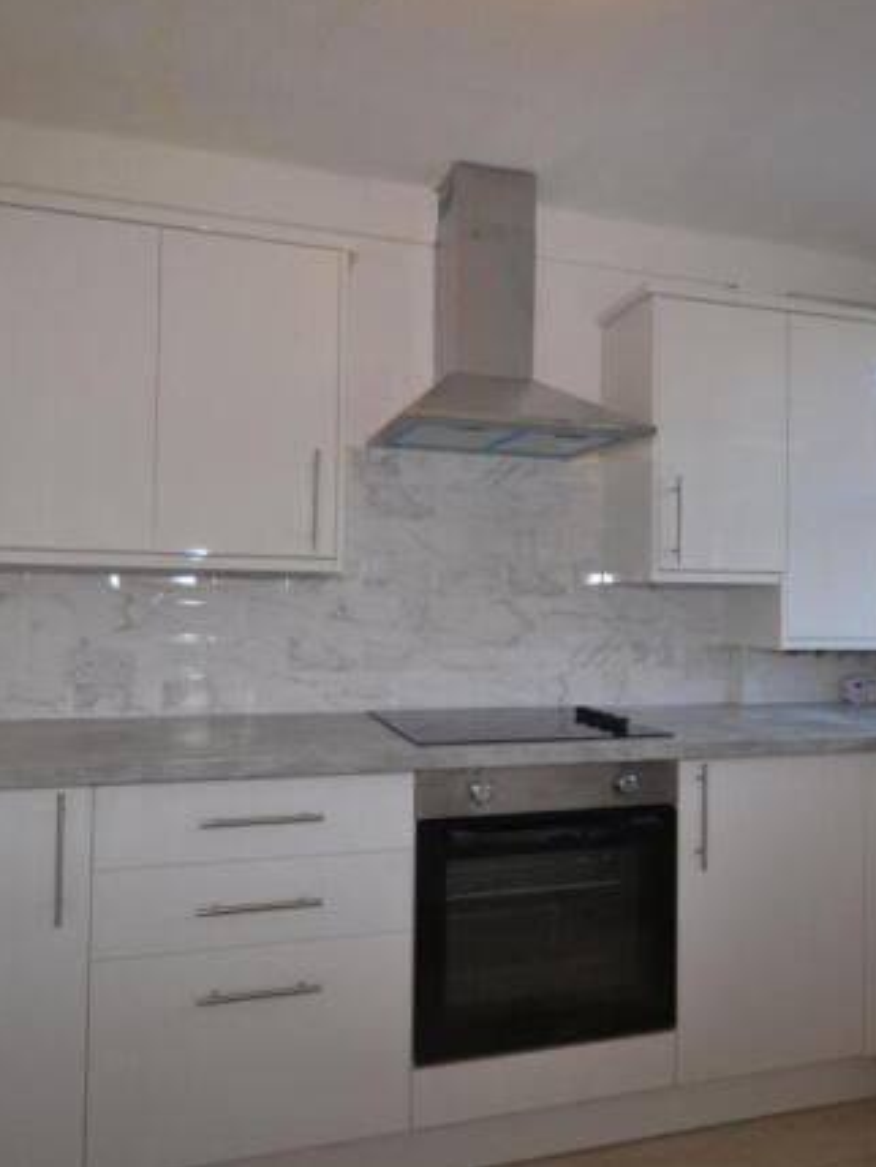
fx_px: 742
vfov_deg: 76.4
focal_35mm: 22
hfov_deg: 61.1
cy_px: 578
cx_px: 445
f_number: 5.6
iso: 360
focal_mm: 10
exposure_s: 1/125
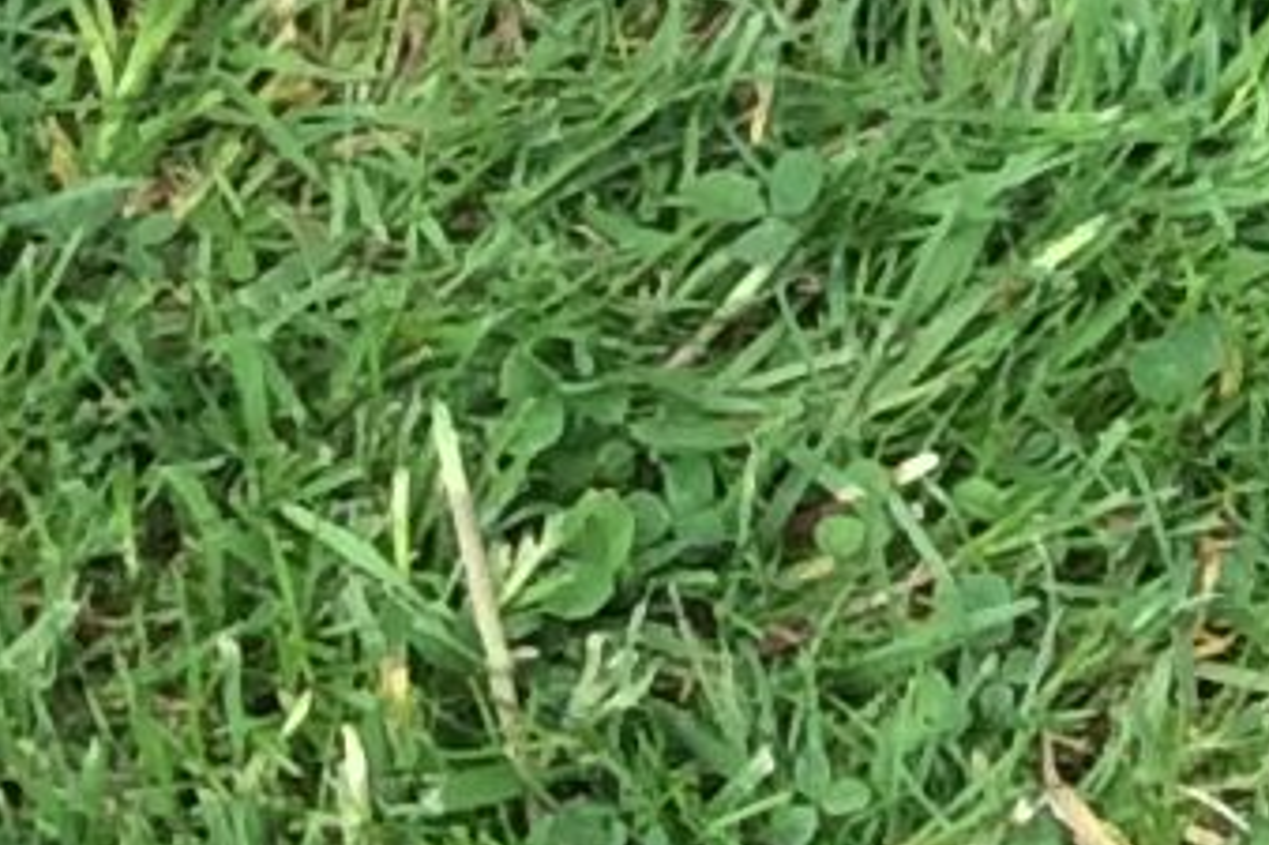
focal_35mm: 255
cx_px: 2155
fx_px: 8984
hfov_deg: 7.9
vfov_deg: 5.2
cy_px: -1314
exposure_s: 1/158
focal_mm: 3.3
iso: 32
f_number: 2.4
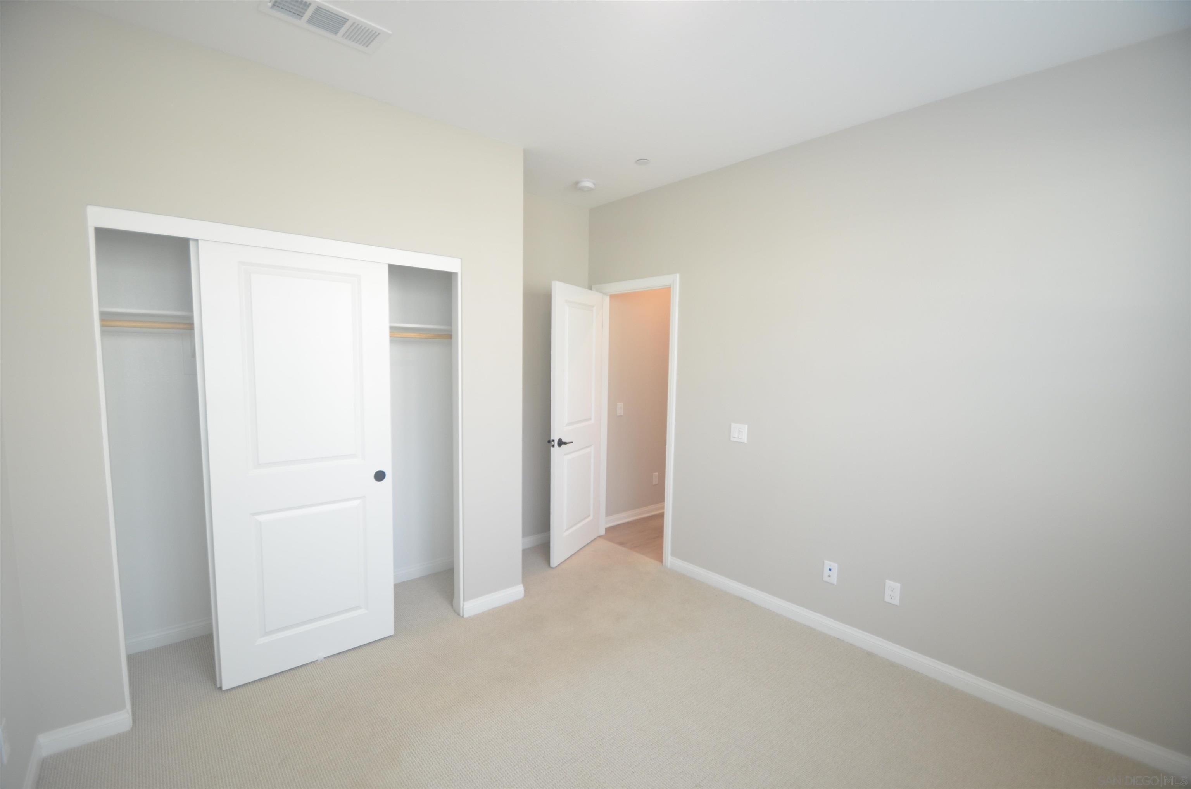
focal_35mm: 15
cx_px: 596
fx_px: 495
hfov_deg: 100.5
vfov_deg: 77.1
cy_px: 394
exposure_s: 1/60
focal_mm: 10
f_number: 4
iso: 400
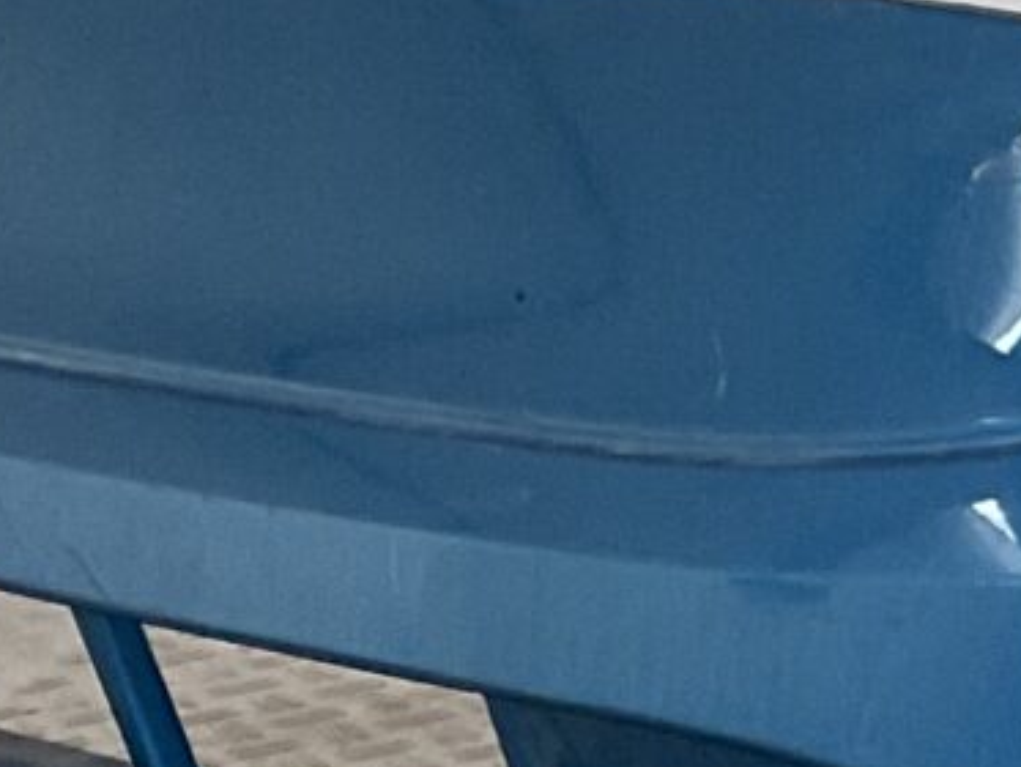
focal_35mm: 199
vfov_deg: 7.5
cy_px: 589
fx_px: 5871
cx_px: 1626
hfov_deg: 9.6
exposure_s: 1/120
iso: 64
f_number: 1.8
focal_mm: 3
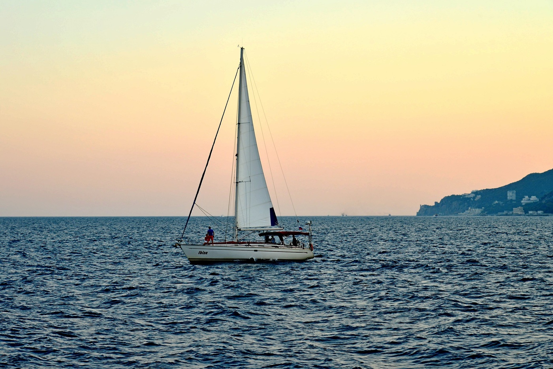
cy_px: 184
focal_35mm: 86
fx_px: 1321
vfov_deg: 15.9
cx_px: 276
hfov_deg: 23.6
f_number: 8
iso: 200
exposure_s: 1/160
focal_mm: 86
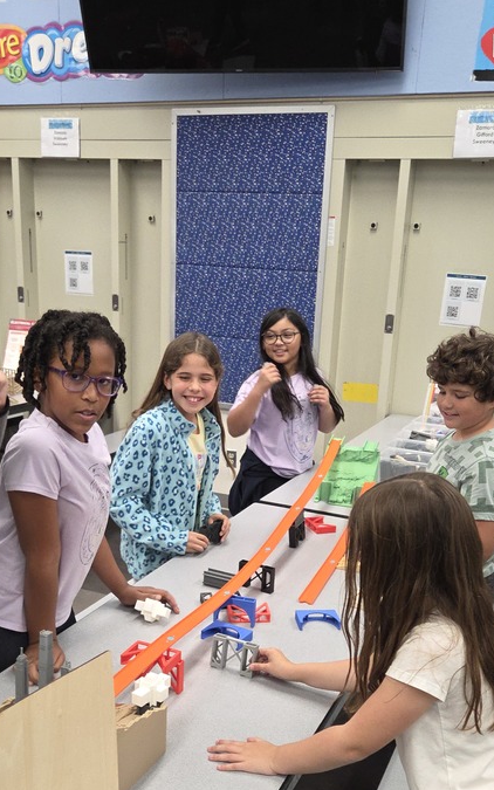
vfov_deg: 52.1
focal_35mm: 37
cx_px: 268
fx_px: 797
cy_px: 503
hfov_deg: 34.4
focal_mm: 5.4
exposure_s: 1/120
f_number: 1.8
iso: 320
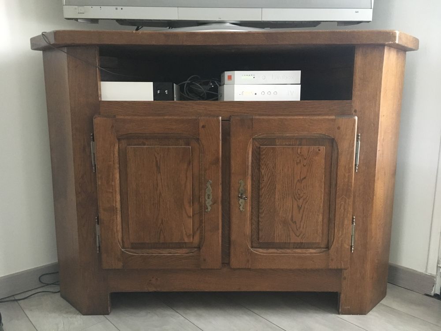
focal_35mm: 29
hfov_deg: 61.7
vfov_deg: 48.2
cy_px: 166
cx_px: 220
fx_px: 369
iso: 250
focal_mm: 4.15
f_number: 2.2
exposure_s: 1/17
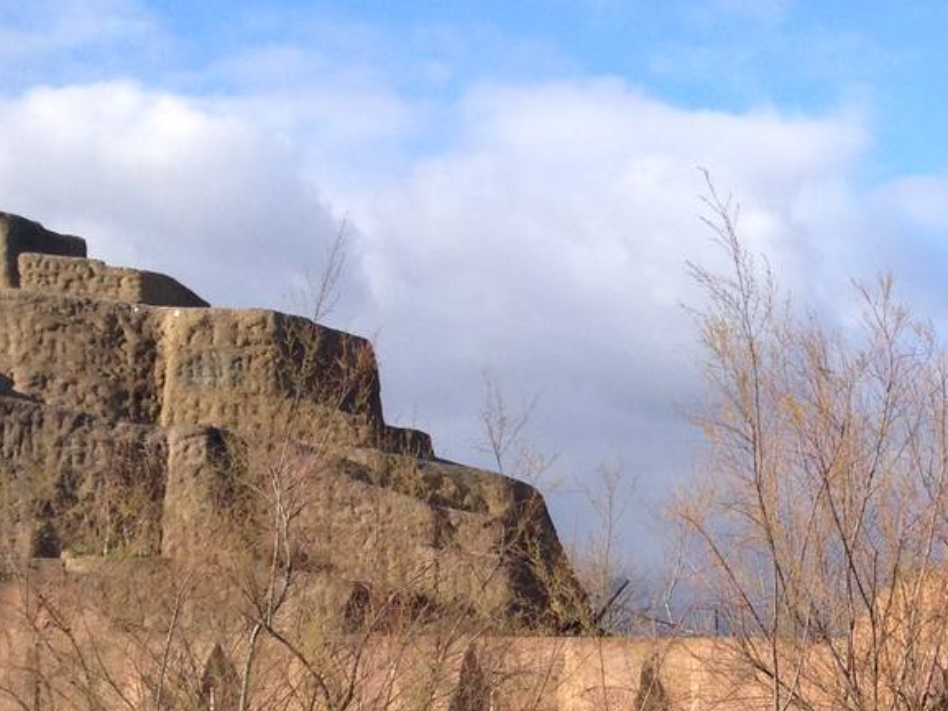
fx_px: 2657
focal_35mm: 97
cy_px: 854
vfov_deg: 14.7
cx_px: 992
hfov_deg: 19.5
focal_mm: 4.28
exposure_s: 1/789
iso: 50
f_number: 2.4
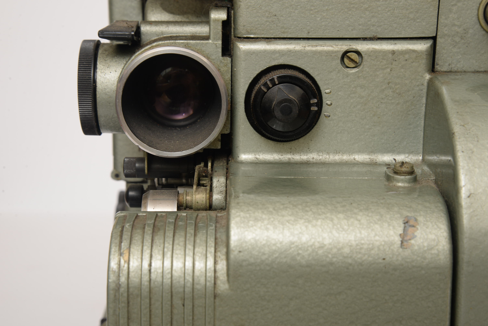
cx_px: 244
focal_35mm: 85
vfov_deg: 16.1
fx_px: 1153
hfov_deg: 23.9
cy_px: 163
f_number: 13
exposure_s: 1/125
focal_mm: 85
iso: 400
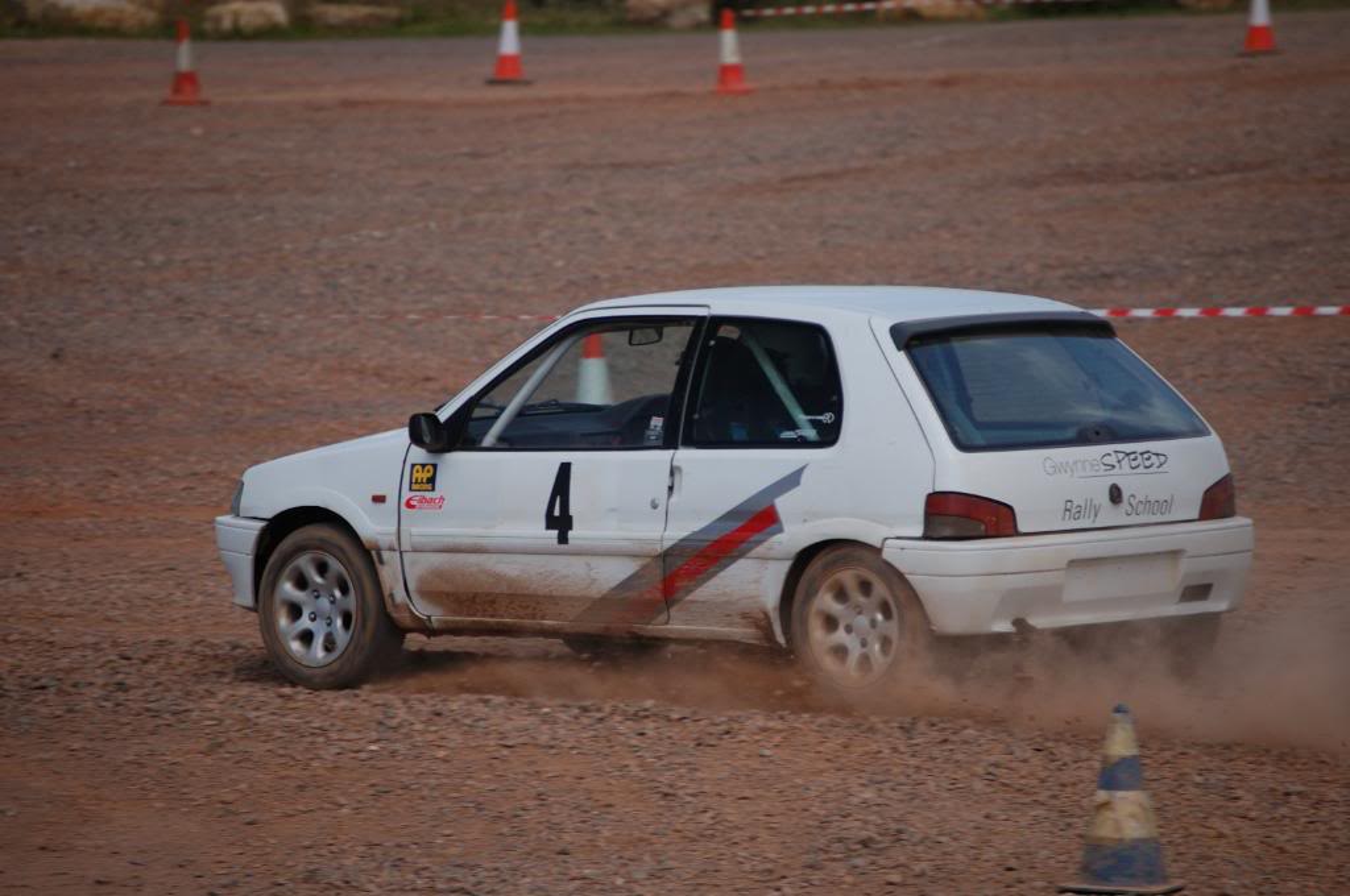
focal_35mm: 300
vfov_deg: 4.6
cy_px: 448
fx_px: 11236
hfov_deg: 6.9
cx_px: 675
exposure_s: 1/320
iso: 200
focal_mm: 200
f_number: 5.6
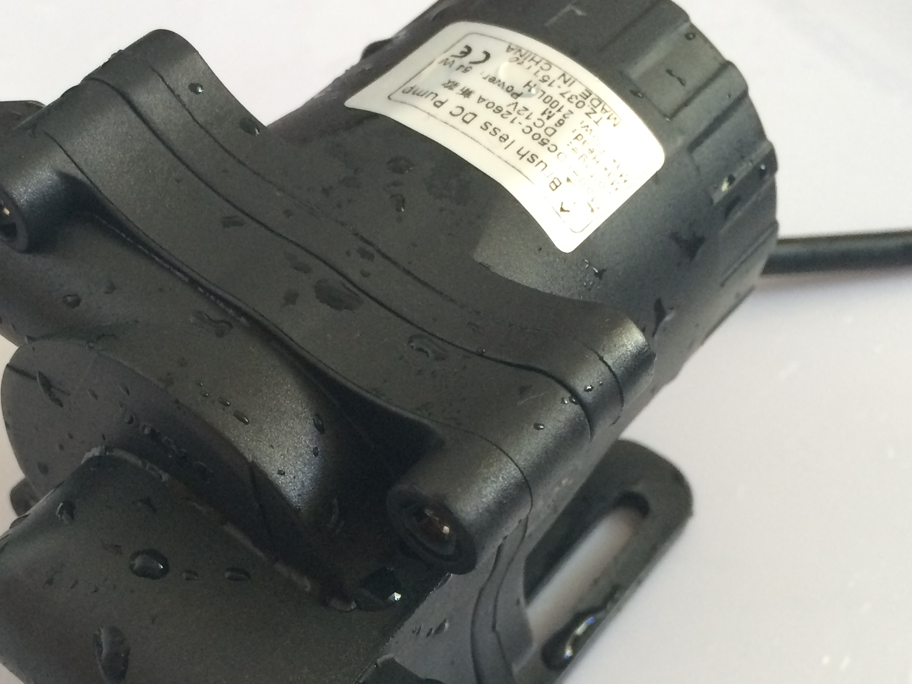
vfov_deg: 27.7
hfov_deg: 36.5
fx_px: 1370
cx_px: 308
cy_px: 492
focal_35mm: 52
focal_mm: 4.15
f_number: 2.2
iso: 160
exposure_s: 1/33
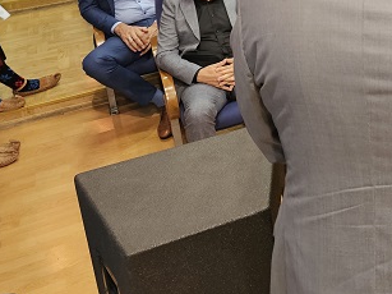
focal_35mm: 60
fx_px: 679
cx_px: 486
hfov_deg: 27.7
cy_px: -66
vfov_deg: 22.3
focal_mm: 6.3
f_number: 1.7
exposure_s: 1/100
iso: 640
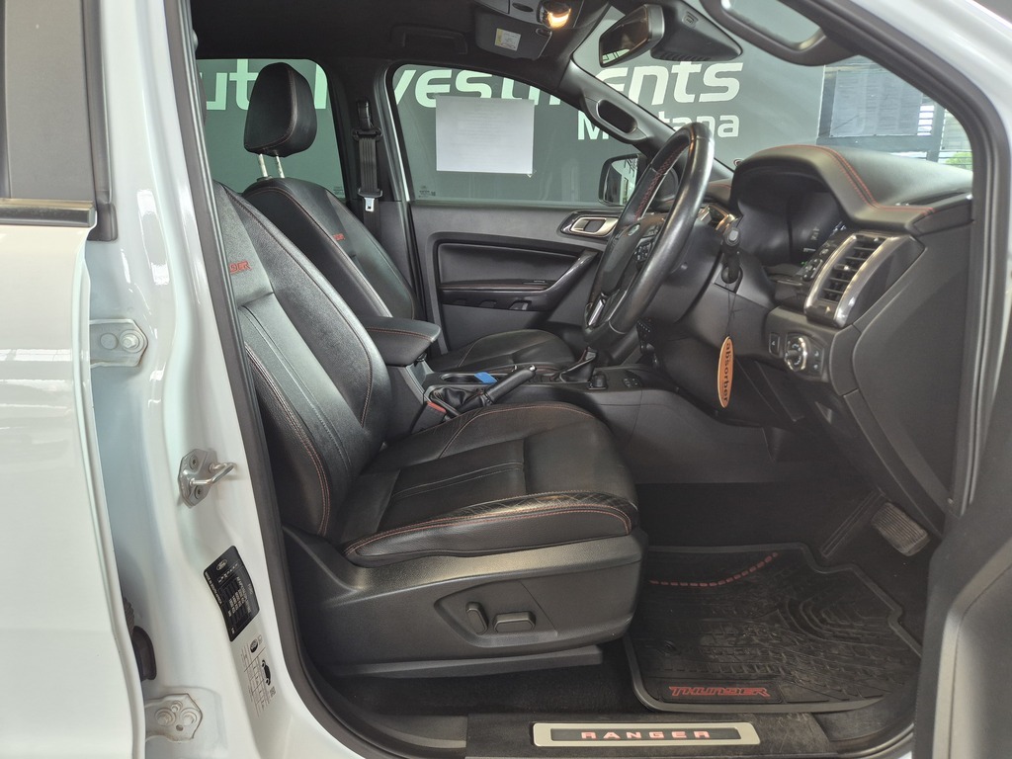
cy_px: 380
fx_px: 672
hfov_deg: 73.9
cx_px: 506
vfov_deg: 58.9
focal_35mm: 23
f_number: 1.8
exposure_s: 1/100
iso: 250
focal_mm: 5.4
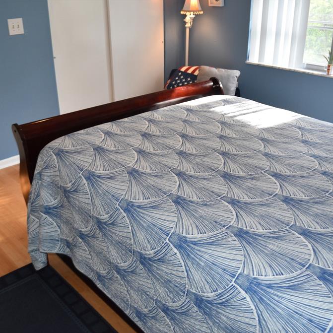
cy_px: 168
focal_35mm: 35
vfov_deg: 47.2
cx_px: 151
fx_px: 381
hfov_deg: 47.2
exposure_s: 1/100
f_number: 5
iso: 800
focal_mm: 18
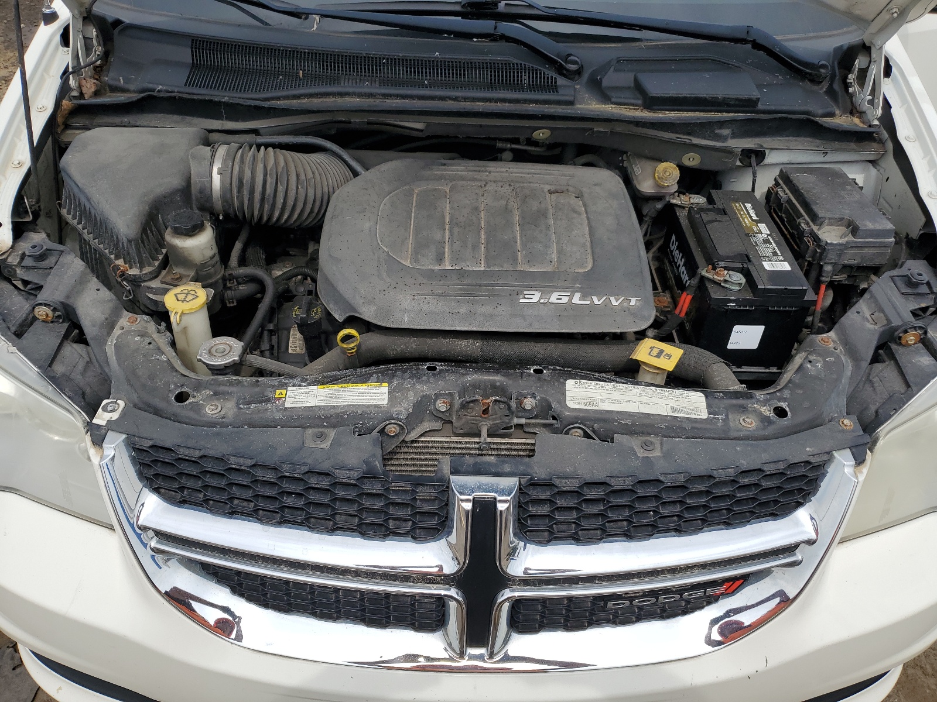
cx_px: 468
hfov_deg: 67.3
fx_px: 704
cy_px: 351
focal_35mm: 26
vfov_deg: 53.1
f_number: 1.5
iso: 50
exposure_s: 1/3333
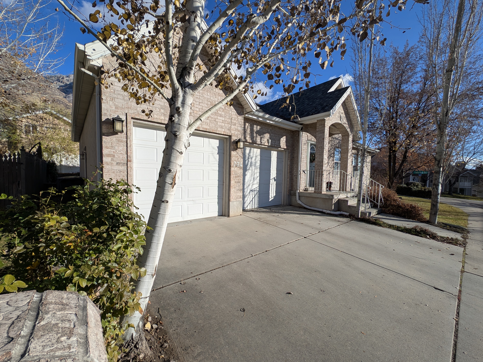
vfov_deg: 89.9
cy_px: 186
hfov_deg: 106.1
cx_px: 230
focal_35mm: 13
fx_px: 181
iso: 45
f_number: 1.95
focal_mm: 2.23
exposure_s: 1/2725
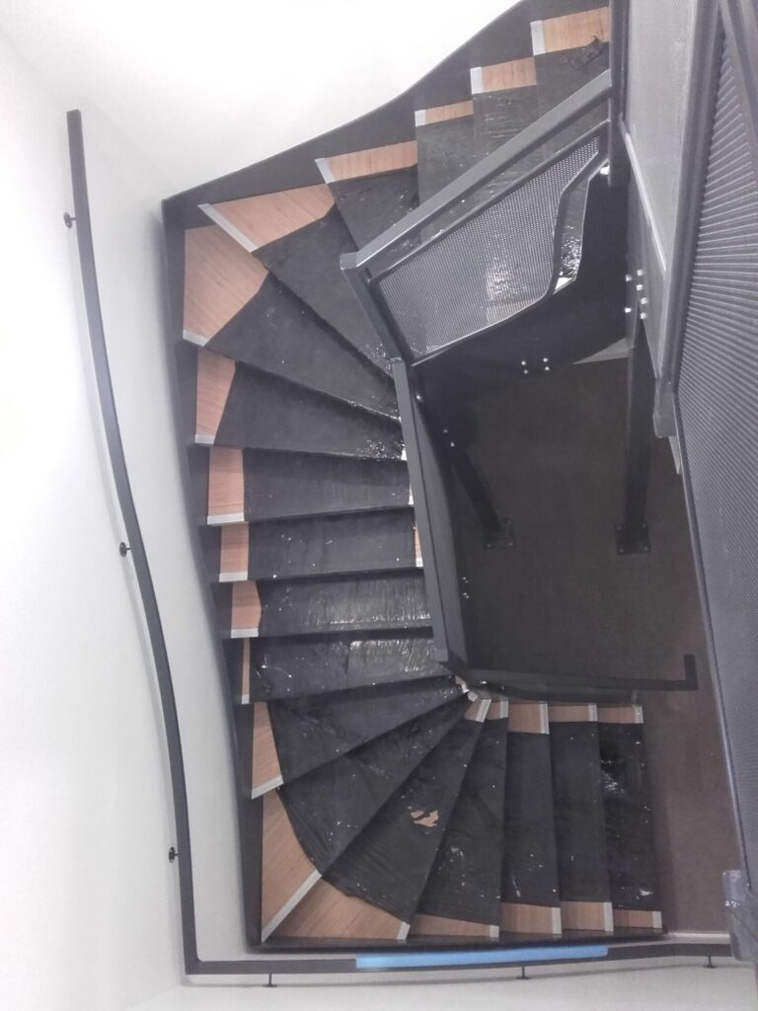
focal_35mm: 31
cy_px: 506
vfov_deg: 58.4
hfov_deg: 45.4
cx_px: 379
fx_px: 905
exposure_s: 1/10
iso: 230
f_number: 2.2
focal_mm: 3.3
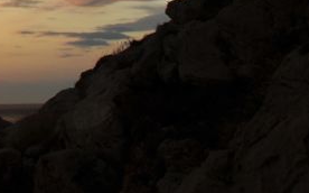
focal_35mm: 102
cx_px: -158
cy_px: -187
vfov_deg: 11.6
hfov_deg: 18.1
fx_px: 858
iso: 200
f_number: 6.3
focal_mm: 18
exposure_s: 1/160
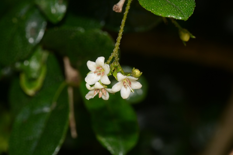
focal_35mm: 135
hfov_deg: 15.2
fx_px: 874
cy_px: 78
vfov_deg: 10.2
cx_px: 116
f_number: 20
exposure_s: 1/160
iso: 400
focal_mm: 90
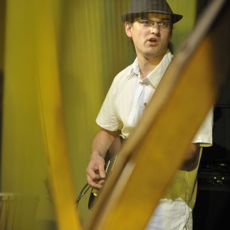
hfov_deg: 6.7
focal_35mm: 261
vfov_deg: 6.7
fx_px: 1962
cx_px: 113
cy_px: 60
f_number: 2.8
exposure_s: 1/160
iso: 1600
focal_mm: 200
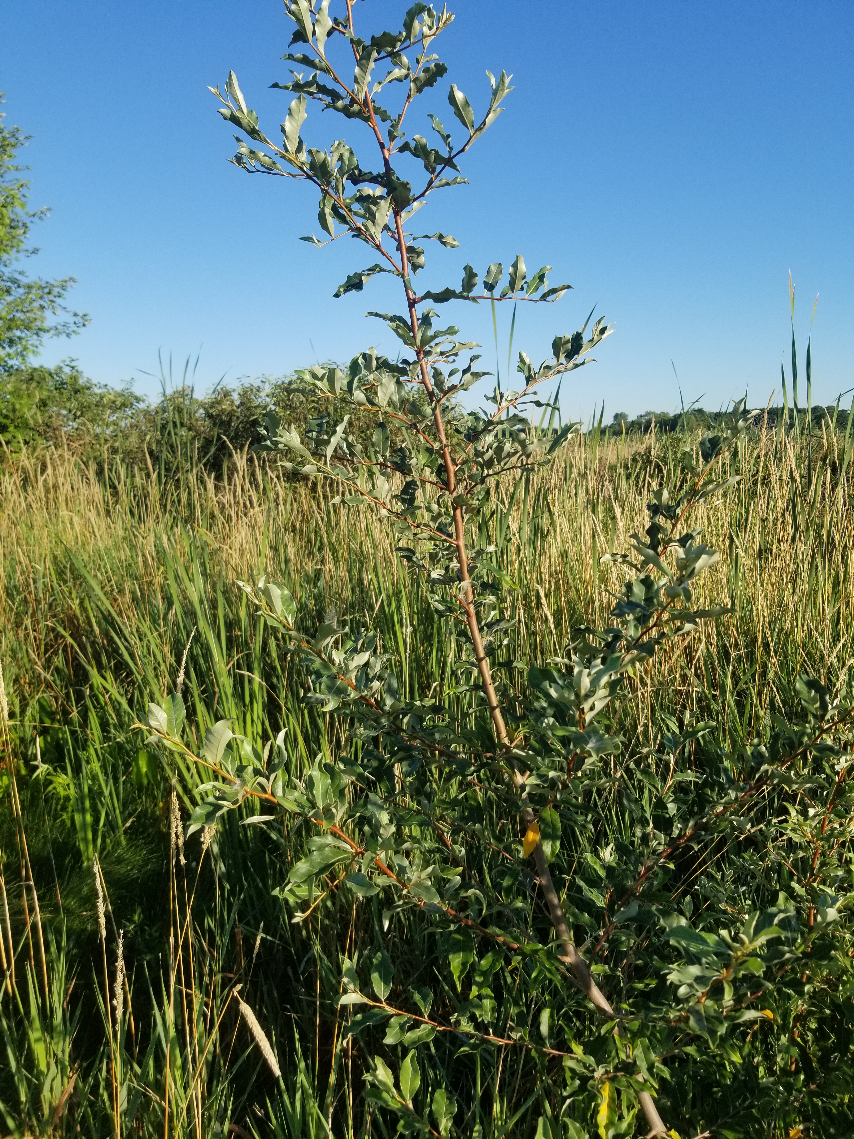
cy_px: 570
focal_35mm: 26
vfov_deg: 67.3
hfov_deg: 53.1
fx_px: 855
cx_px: 427
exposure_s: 1/1720
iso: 50
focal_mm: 4.25
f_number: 1.7
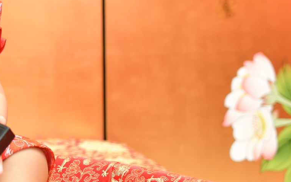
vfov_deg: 11.4
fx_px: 888
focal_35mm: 112
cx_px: -126
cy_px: -42
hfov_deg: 17.1
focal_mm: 35
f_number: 2.8
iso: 400
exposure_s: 1/200
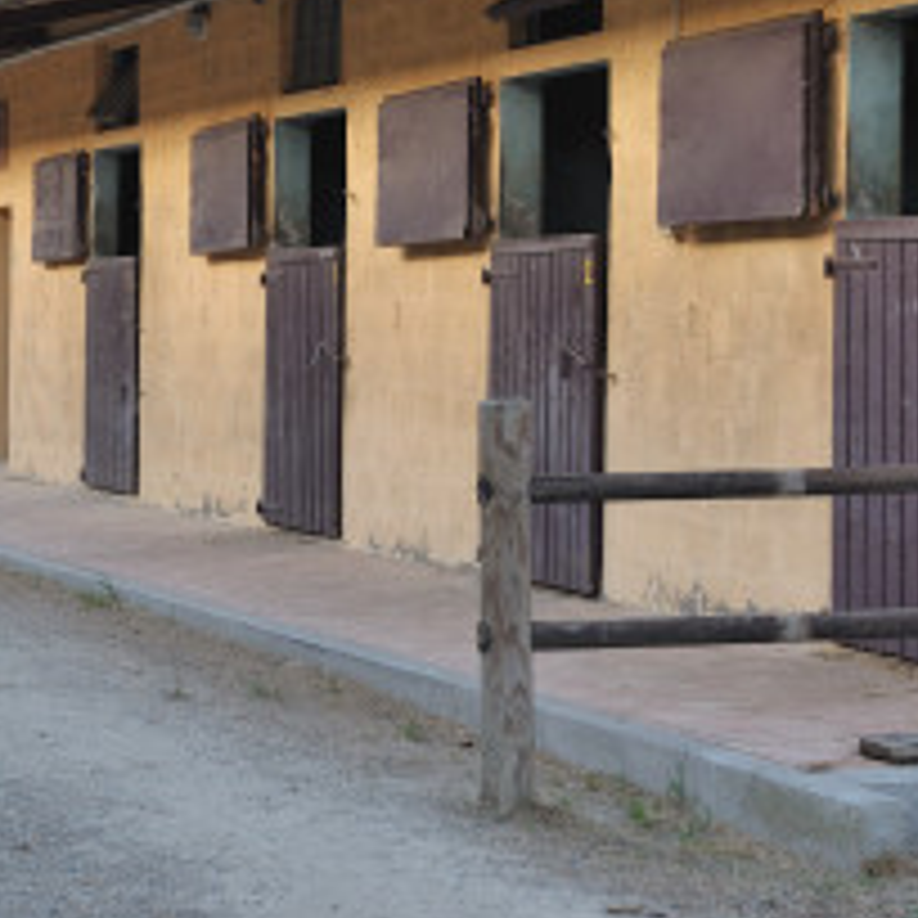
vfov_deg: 16.4
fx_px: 3180
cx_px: 306
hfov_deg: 16.4
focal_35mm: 106
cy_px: 268
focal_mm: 52
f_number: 5
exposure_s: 1/60
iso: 200
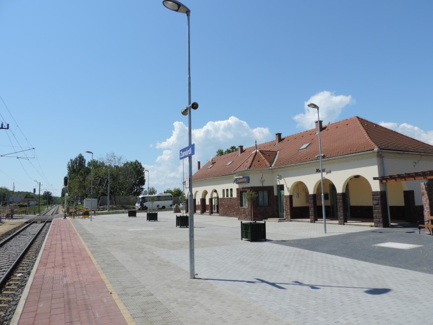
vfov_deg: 56.8
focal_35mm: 24
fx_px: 300
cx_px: 216
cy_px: 162
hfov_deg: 71.6
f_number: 3.3
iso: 80
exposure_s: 1/1600
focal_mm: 4.3
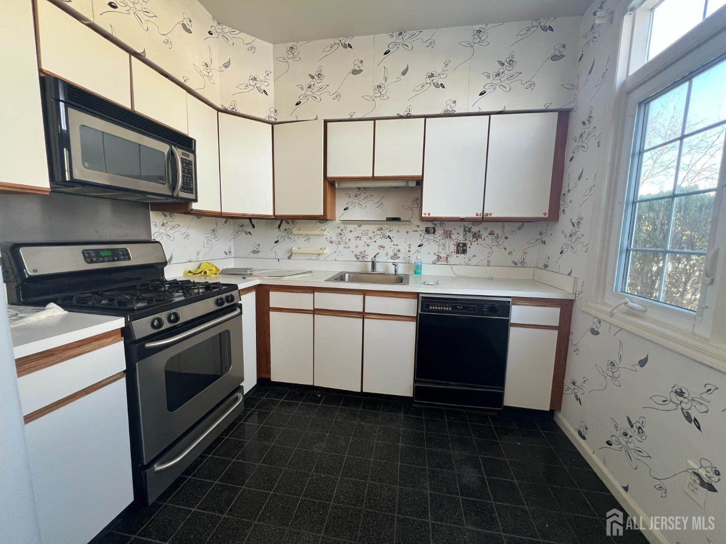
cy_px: 272
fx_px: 273
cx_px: 363
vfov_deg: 89.9
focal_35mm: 13
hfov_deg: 106.2
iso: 160
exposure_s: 1/99
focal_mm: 1.57
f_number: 1.8
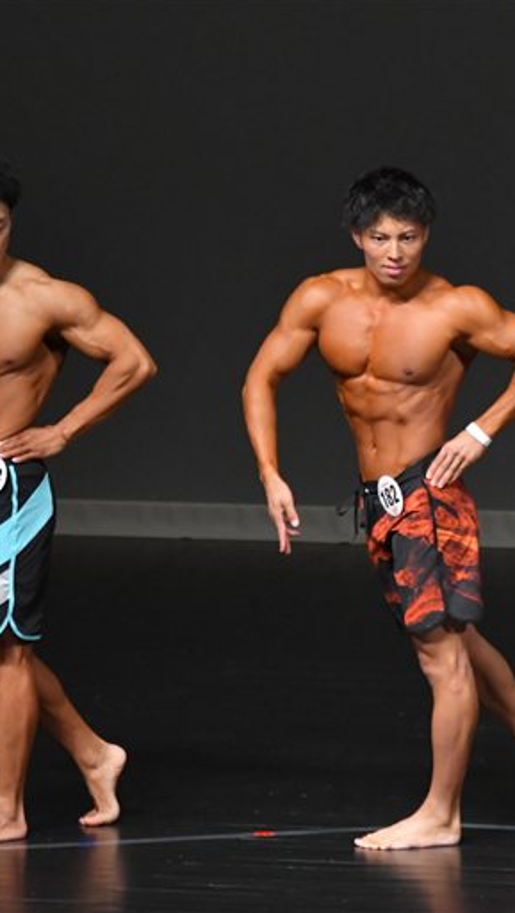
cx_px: 227
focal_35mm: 498
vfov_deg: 4.3
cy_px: 457
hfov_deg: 2.4
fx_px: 12076
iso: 4000
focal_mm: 210
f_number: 5.6
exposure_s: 1/400
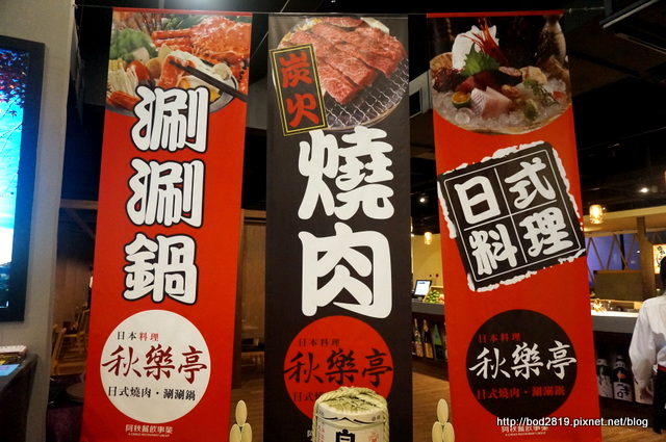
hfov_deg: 73.8
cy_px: 221
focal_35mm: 24
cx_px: 333
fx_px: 443
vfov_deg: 53.0
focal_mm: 16
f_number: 3.5
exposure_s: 1/50
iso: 3200
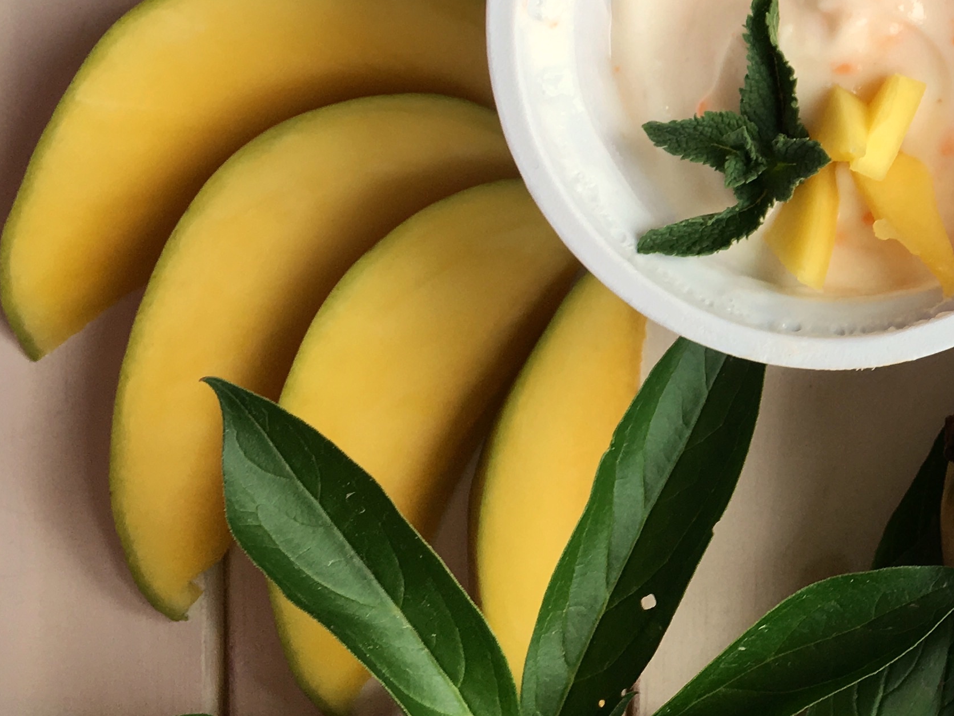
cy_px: 202
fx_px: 1929
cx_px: 1128
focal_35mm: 70
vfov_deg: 20.9
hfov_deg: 25.2
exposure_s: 1/107
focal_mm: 4.15
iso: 25
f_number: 2.2
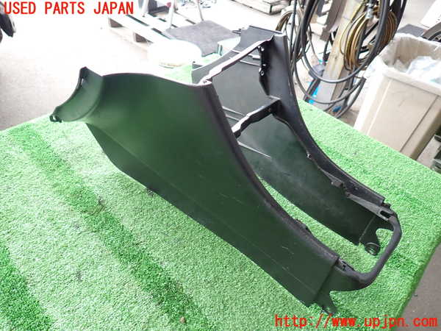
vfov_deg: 54.9
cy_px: 166
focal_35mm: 25
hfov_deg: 69.4
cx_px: 220
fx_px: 318
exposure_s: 1/60
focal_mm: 4.5
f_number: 2
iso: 200
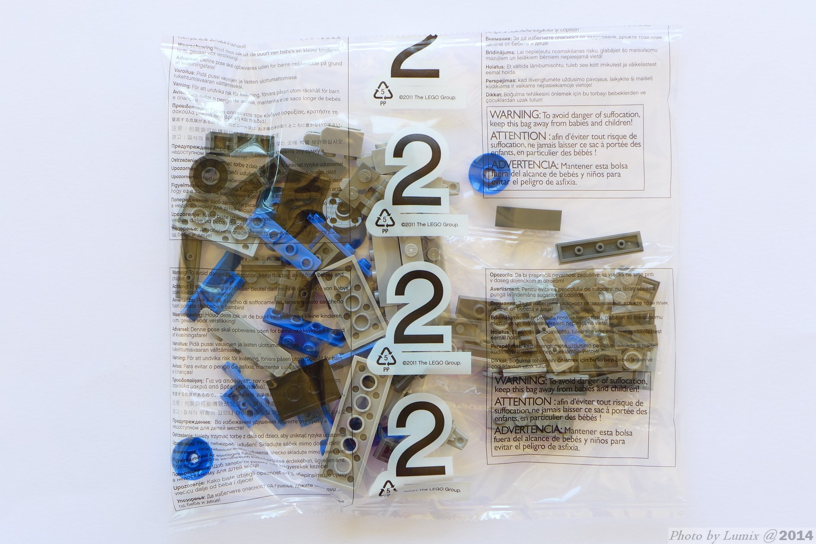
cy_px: 272
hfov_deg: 28.8
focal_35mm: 70
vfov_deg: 19.5
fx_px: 1587
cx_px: 408
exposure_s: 1/25
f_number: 4
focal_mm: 13.7
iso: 80
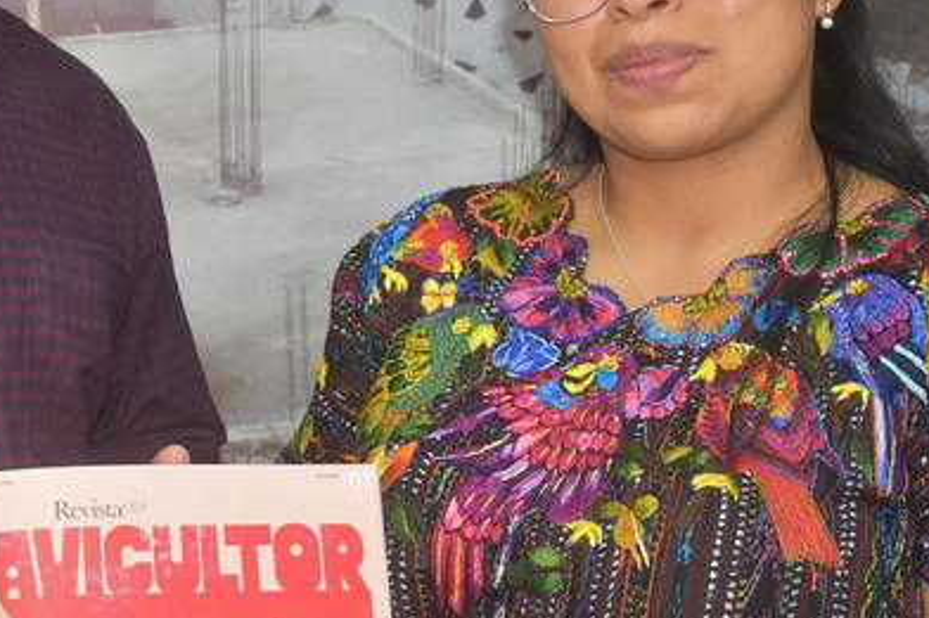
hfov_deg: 20.7
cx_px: 168
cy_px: 205
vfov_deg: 14.0
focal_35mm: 97
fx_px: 2507
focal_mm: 27
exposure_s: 1/60
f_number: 4
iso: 900
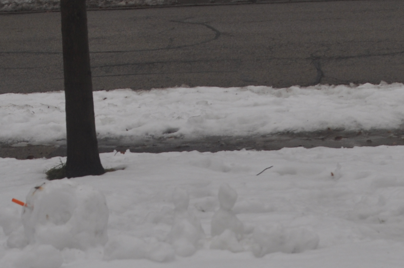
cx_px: 309
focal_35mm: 133
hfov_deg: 15.4
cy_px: 378
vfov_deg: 10.0
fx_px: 1491
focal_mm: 28
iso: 200
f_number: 7.1
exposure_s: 1/200
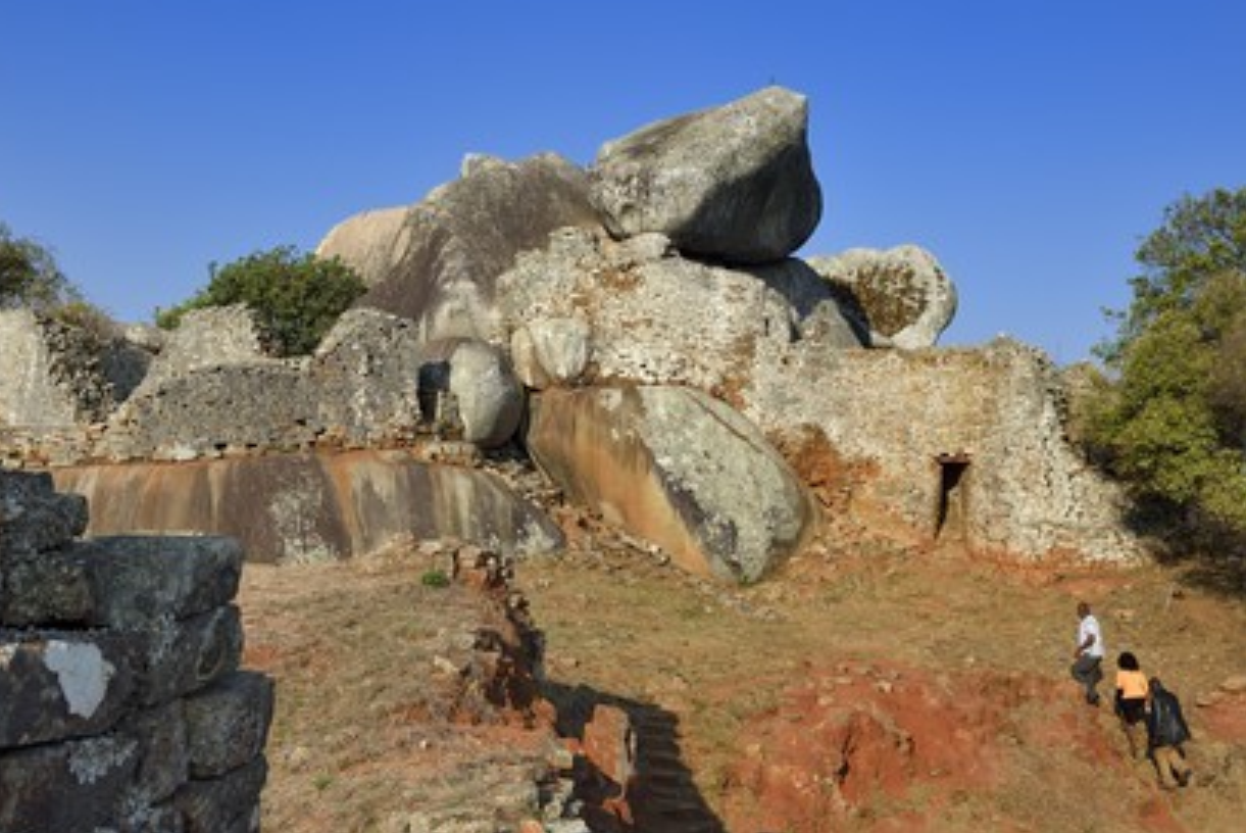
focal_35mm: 33
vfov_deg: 40.0
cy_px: 413
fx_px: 1143
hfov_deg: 57.2
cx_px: 609
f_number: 11
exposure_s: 1/250
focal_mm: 32
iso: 200
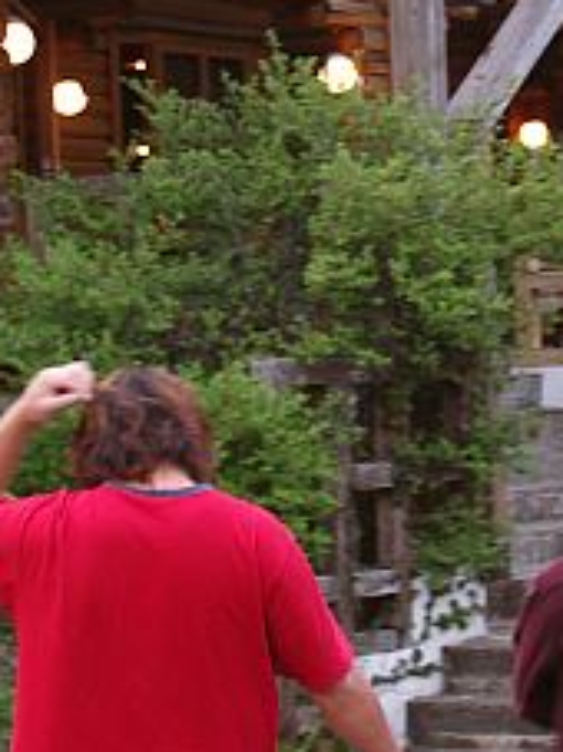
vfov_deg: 15.9
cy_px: 391
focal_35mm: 124
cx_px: 550
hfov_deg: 11.8
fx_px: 2692
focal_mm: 11.4
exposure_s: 1/15
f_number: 3.2
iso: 100
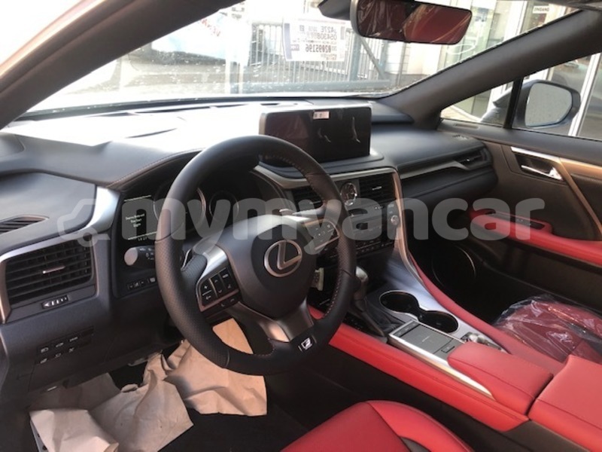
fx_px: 487
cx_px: 301
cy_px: 226
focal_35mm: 28
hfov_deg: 63.4
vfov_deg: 49.7
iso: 25
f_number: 1.8
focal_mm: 3.99
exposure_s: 1/33
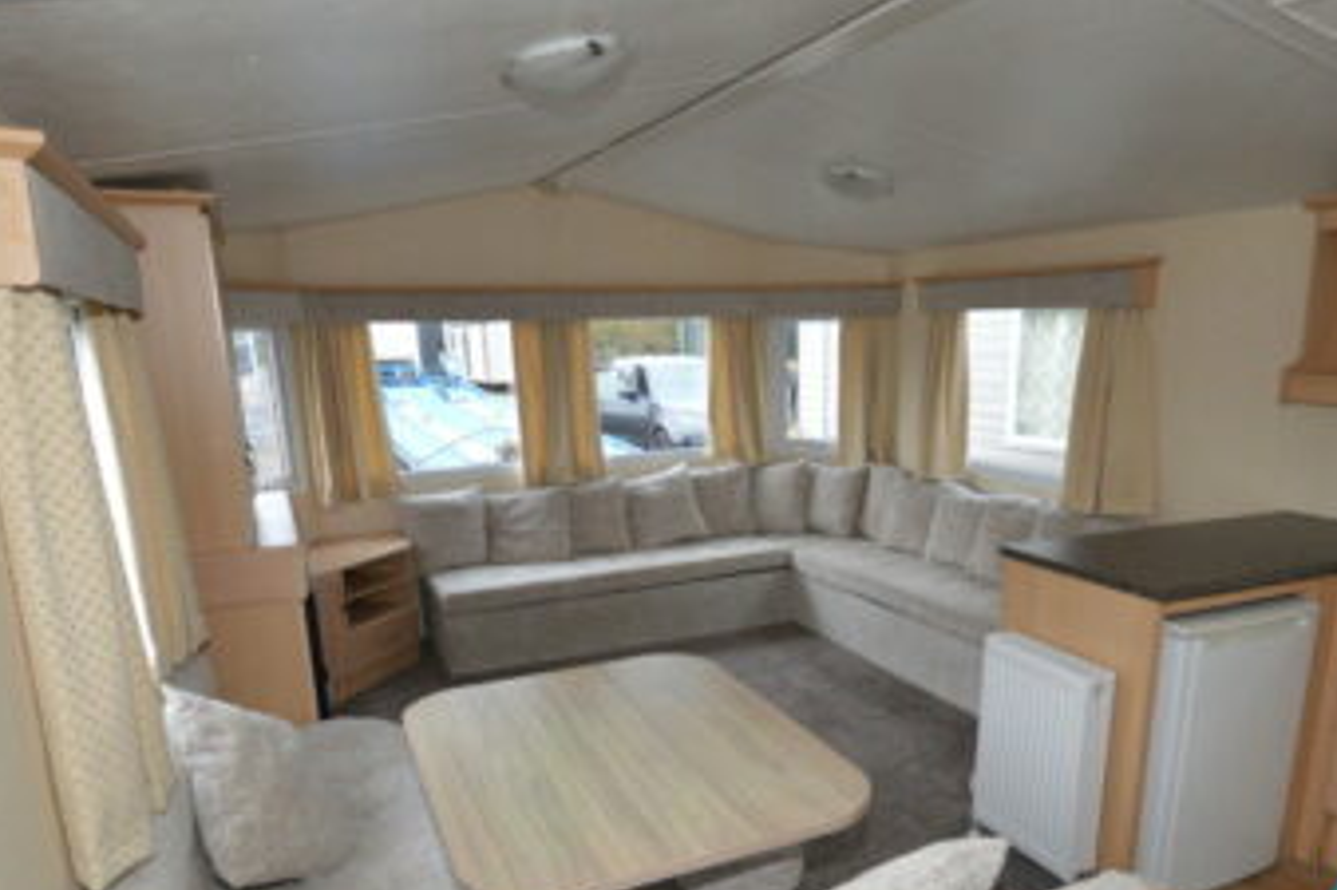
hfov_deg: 73.6
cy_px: 578
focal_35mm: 24
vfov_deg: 52.3
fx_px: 891
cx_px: 728
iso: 1600
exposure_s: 1/60
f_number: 4
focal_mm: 10
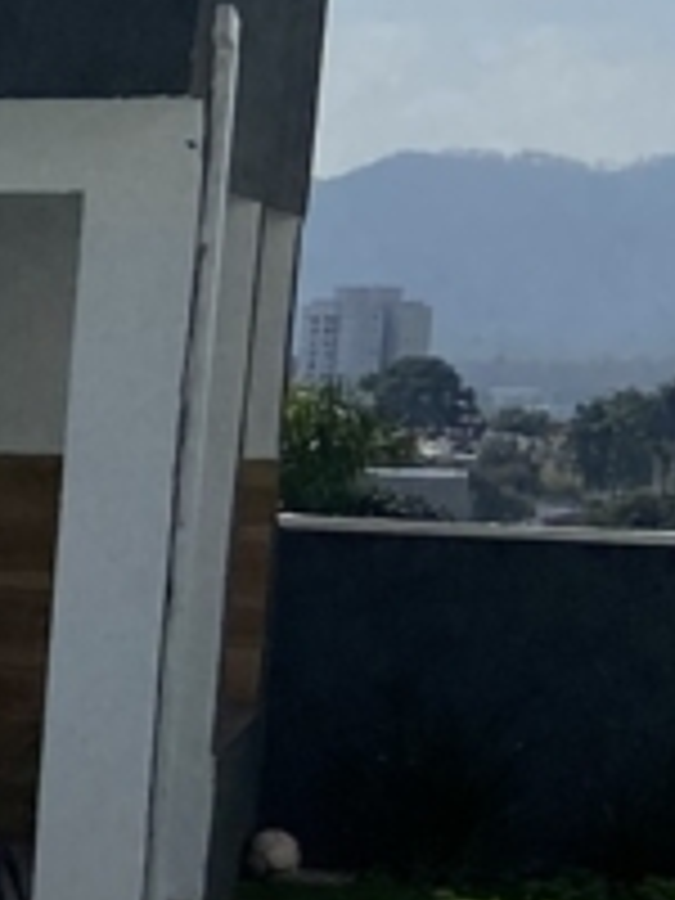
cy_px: 950
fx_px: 4056
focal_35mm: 156
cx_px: -1184
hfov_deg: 8.4
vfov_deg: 12.5
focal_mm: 4.25
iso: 32
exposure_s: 1/7194
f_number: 1.8
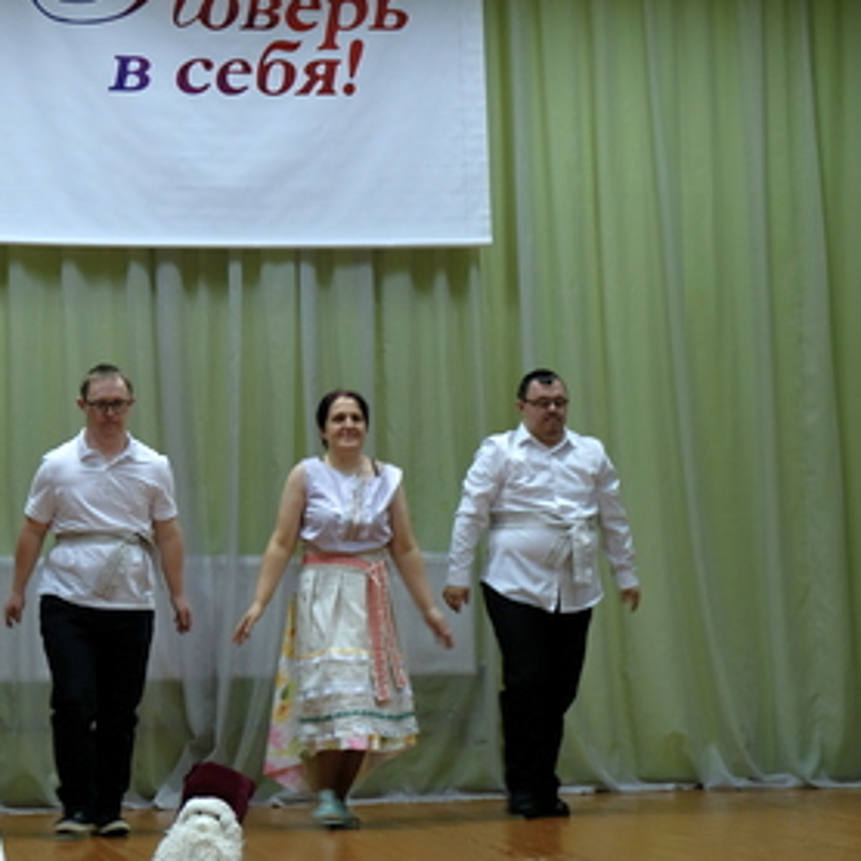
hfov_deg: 20.3
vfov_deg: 20.6
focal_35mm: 84
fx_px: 2364
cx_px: 115
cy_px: 438
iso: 400
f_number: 4
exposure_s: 1/15
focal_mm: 28.9
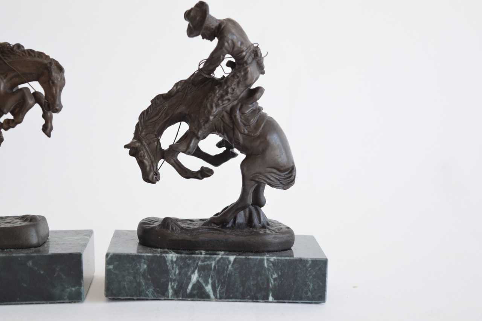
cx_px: 241
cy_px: 160
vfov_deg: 16.5
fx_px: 1104
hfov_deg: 24.6
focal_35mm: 82
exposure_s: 1/125
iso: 800
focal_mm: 55
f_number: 5.6
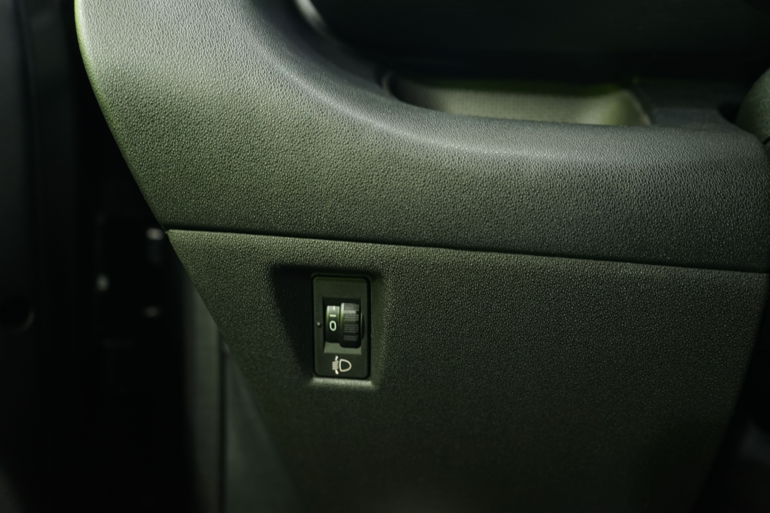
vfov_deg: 46.4
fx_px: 599
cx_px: 385
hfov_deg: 65.5
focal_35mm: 28
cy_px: 256
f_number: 3.5
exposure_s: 1/13
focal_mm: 28
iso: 800
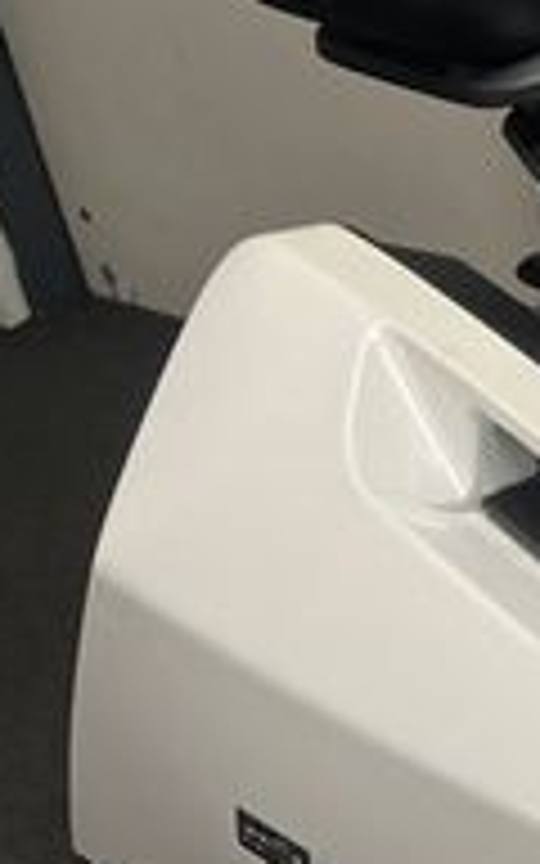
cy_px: 423
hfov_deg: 11.1
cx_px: 1418
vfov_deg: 22.6
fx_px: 2166
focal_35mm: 92
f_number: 1.6
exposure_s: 1/100
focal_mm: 5.1
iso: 80
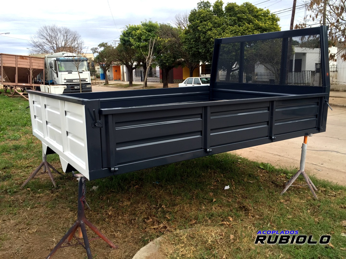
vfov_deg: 48.2
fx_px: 290
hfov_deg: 61.7
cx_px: 173
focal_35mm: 29
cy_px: 130
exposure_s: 1/122
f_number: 2.2
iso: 32
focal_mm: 4.15
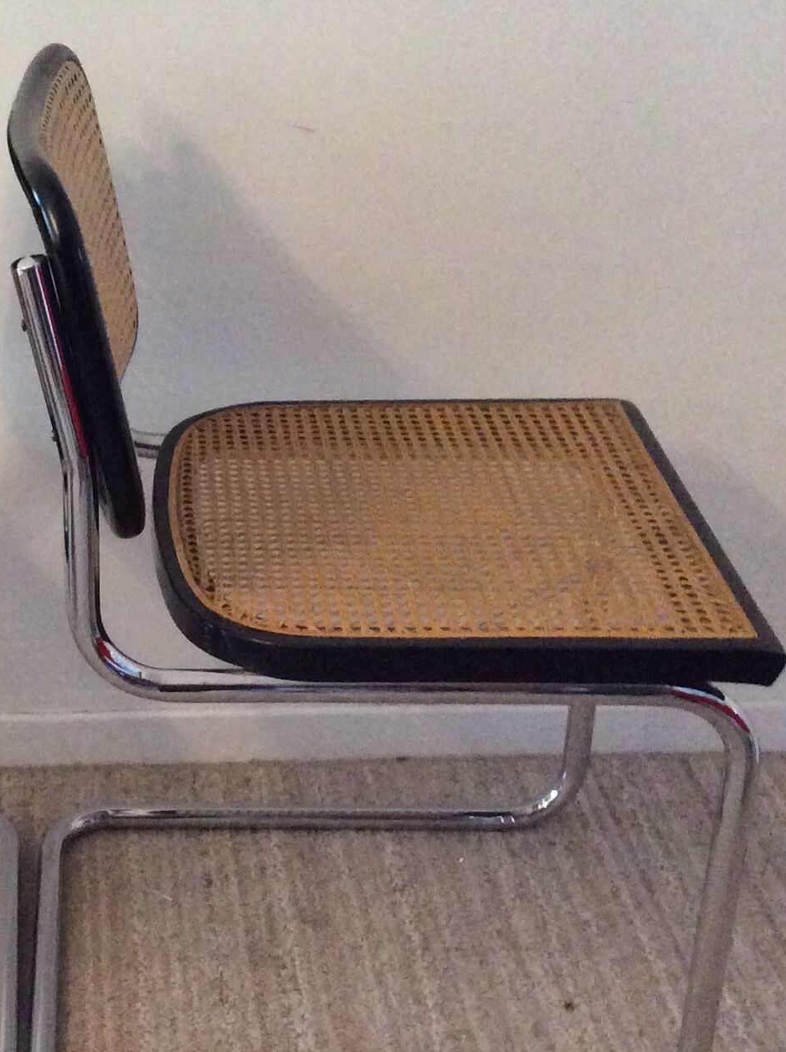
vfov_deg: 29.3
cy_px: 639
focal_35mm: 66
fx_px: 2003
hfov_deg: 21.5
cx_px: 12
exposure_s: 1/25
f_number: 2.4
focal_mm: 3.3
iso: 320
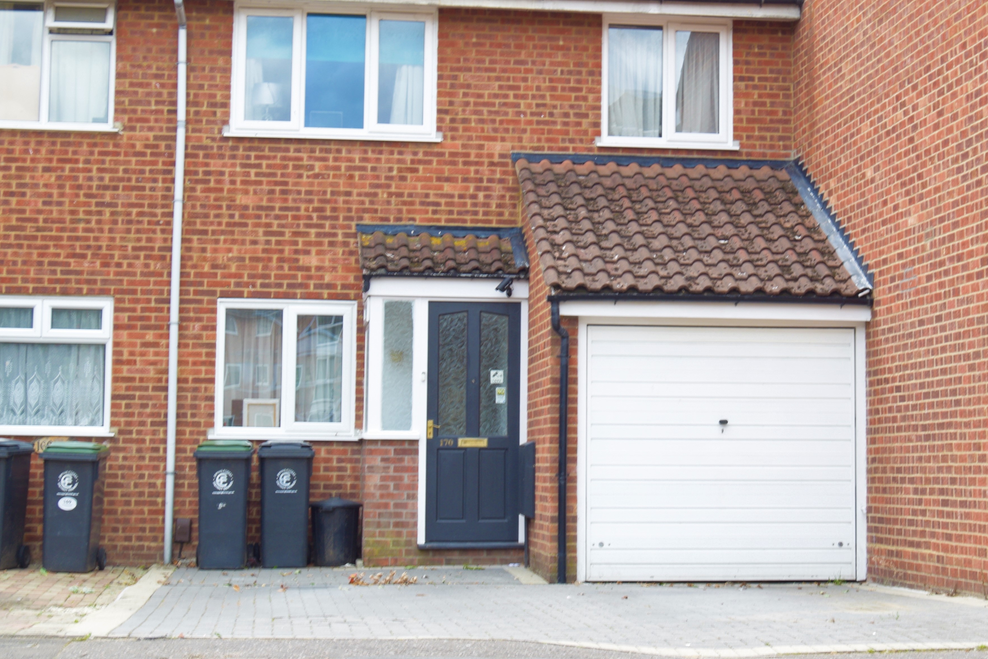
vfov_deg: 16.6
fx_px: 2250
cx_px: 681
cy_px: 199
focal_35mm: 82
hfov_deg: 24.6
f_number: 6.3
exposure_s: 1/60
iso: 100
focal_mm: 32
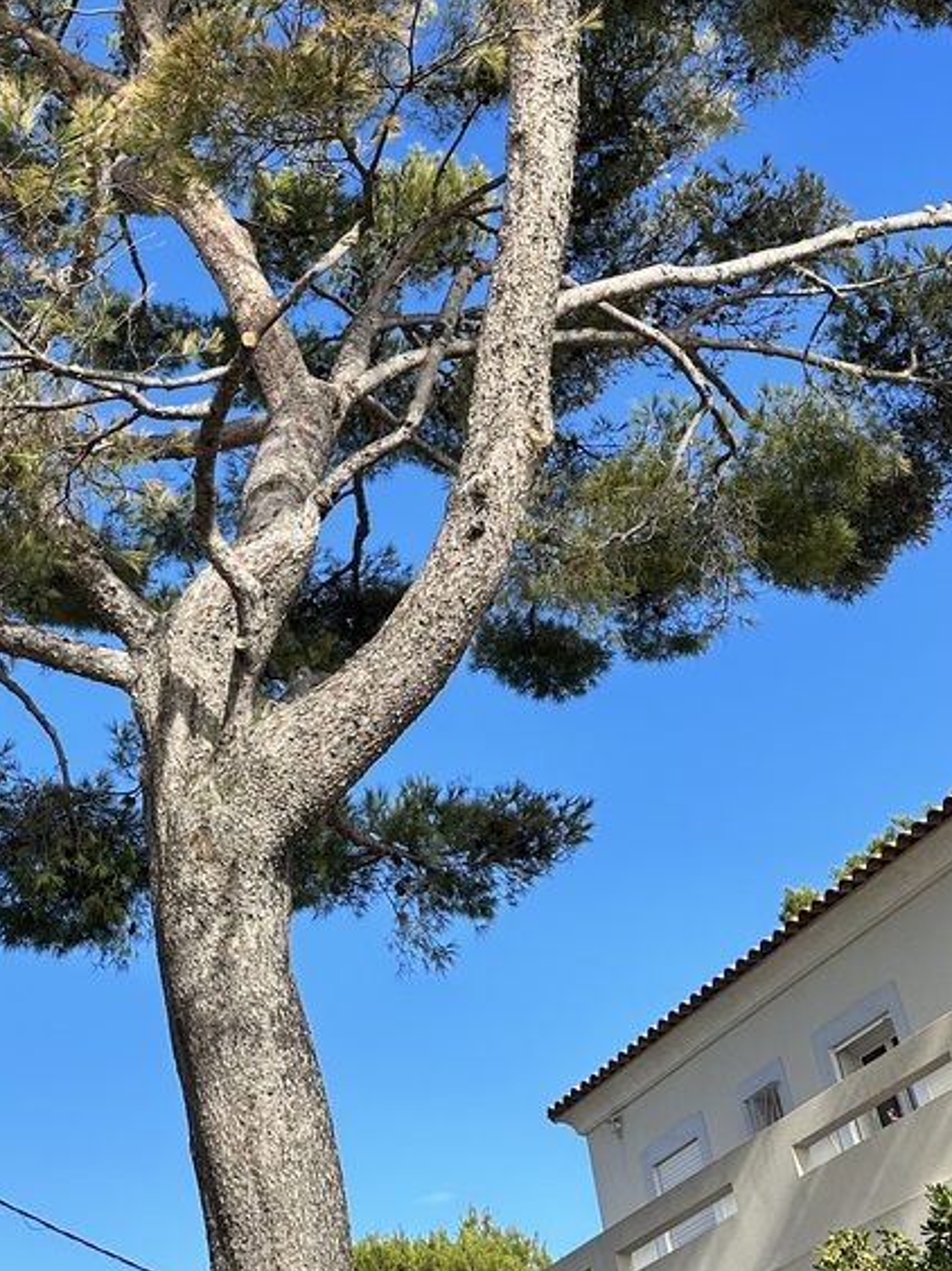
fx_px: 1577
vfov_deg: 42.3
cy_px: 298
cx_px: 345
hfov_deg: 33.4
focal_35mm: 43
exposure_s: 1/2203
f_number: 1.78
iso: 80
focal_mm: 6.86
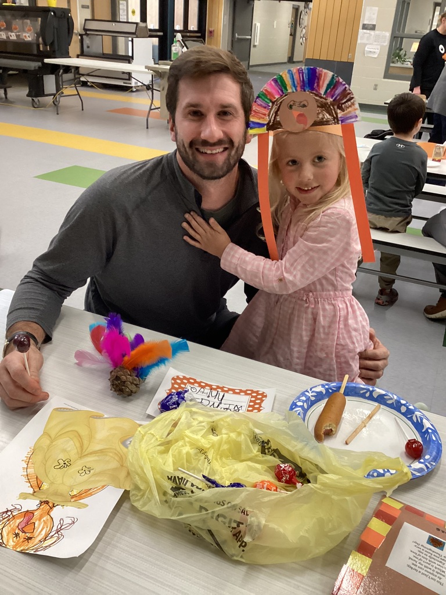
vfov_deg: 58.4
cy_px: 298
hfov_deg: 45.4
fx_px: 533
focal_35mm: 31
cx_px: 223
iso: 250
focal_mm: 3.3
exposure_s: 1/60
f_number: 2.4
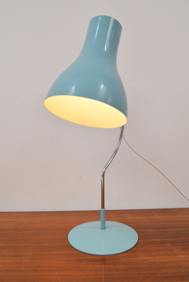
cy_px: 141
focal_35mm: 36
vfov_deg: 53.1
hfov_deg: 36.9
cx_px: 94
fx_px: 283
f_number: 7.1
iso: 1600
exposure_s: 1/200
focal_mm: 24
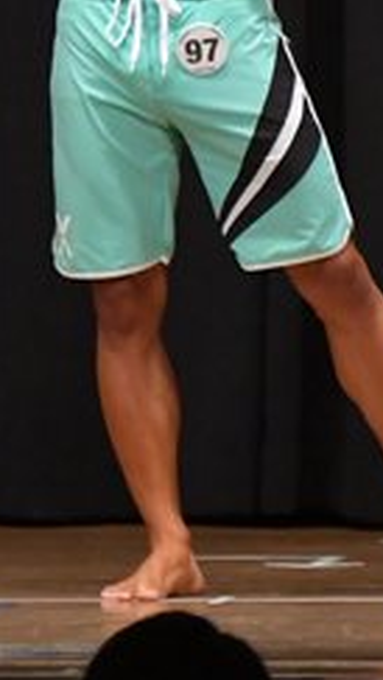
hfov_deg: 1.8
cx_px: 781
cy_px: 0
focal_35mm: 674
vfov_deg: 3.2
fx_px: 12148
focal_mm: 135
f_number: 5.6
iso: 6400
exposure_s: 1/400
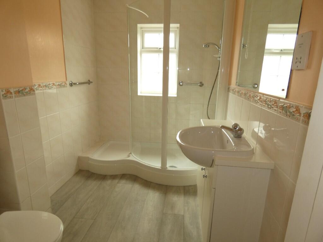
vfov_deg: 66.0
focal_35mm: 20
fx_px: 187
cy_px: 121
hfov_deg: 81.7
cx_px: 162
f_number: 2.8
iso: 80
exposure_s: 1/25
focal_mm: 3.6
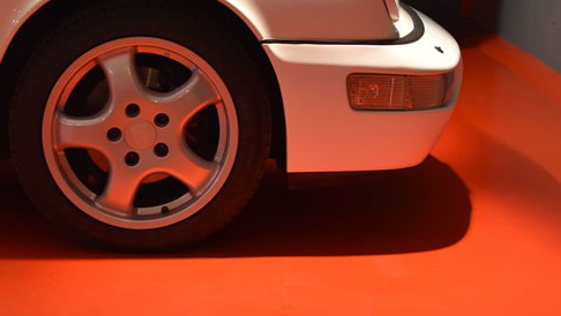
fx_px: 1292
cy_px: 114
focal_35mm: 87
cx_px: 180
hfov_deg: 24.4
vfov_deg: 13.9
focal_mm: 35
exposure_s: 1/60
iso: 800
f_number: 2.8
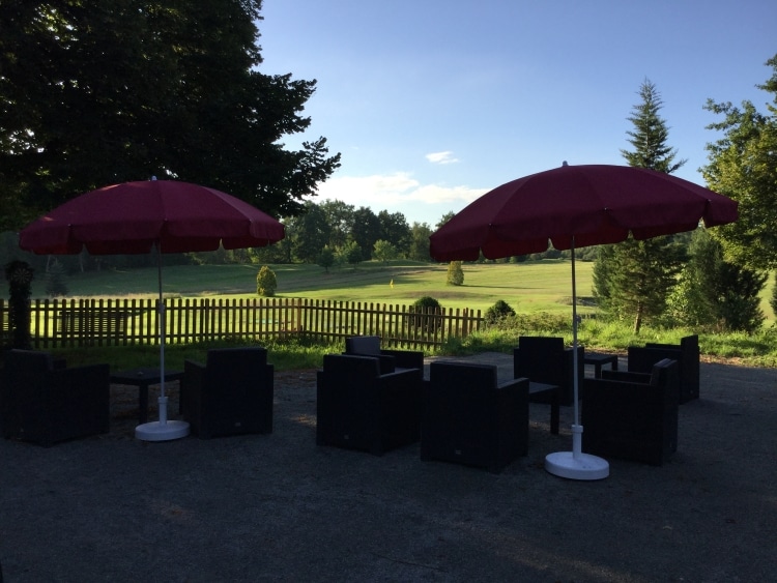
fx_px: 696
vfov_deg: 45.5
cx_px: 388
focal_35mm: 31
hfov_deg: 58.3
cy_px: 292
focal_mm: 3.3
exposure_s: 1/627
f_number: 2.4
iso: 25
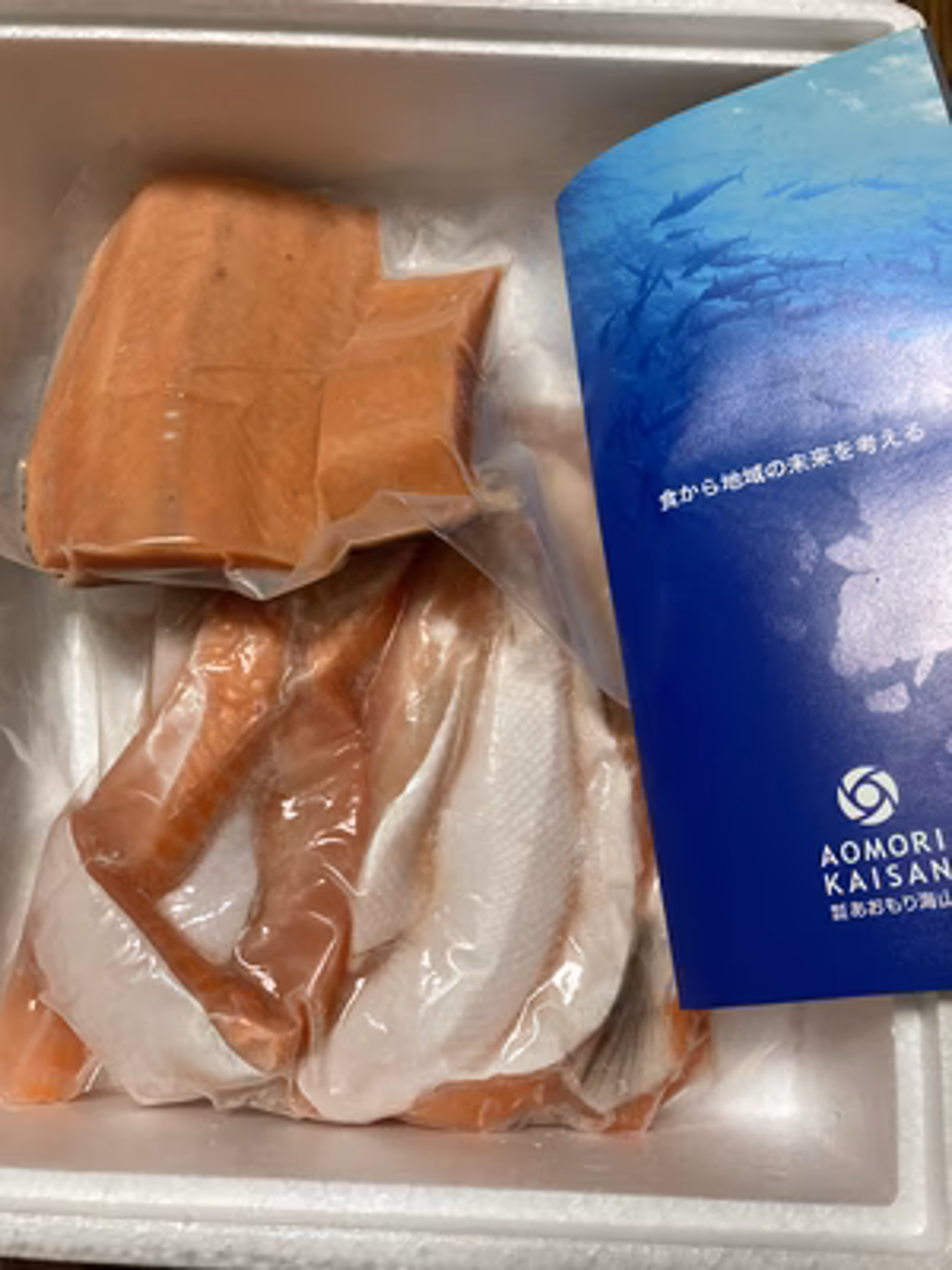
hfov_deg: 49.7
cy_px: 635
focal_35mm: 28
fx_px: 1027
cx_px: 476
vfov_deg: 63.4
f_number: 1.8
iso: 160
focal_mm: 3.99
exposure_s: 1/51
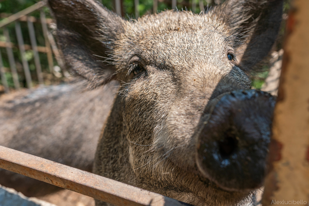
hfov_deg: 37.9
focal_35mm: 52
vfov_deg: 25.8
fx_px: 451
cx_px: 154
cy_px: 103
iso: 100
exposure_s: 1/200
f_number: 5.6
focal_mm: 35
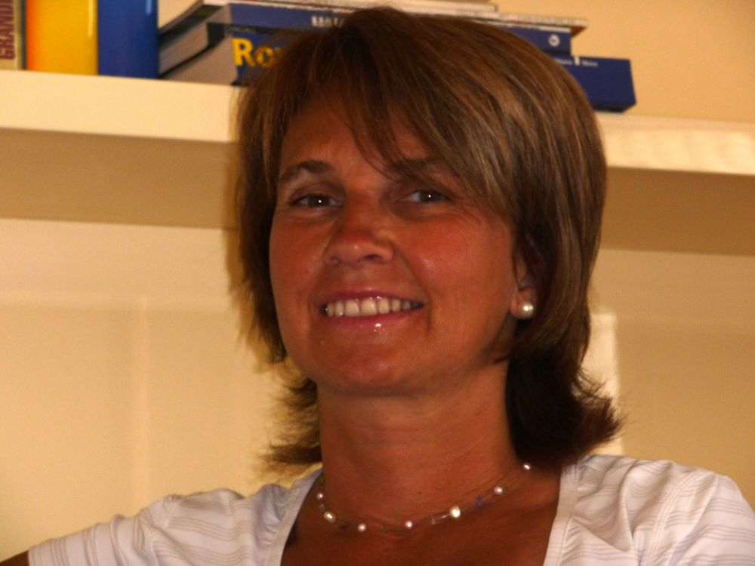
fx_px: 3446
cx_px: 378
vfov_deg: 9.4
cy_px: 283
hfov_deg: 12.5
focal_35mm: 158
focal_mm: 27.1
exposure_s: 1/50
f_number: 4.8
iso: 100
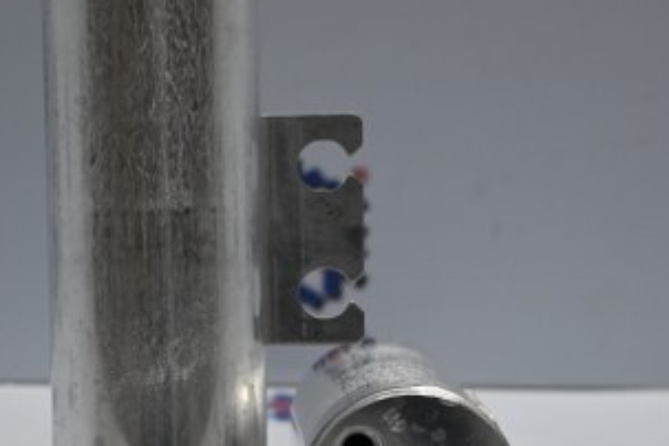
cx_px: 296
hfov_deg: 18.6
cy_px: 241
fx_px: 2044
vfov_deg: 12.5
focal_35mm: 110
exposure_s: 1/125
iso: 900
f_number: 5.3
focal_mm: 37
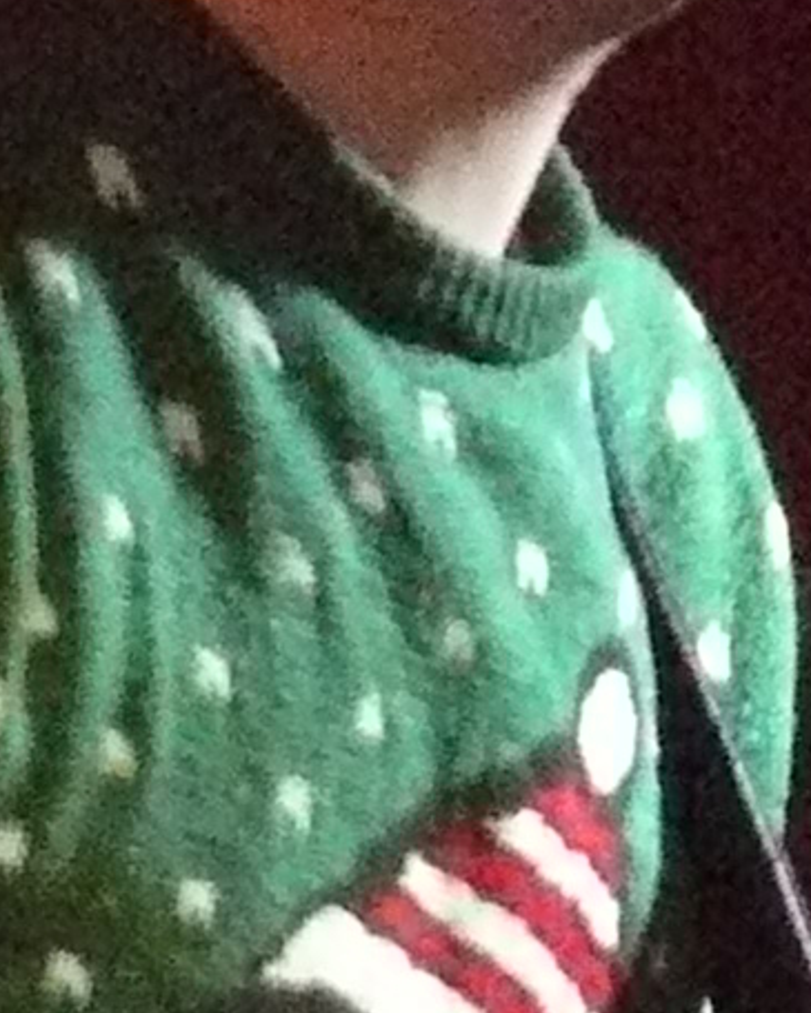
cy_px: 1353
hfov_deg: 1.3
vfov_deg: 1.6
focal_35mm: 1224
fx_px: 36712
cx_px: 1164
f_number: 3.3
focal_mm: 31
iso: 800
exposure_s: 1/10
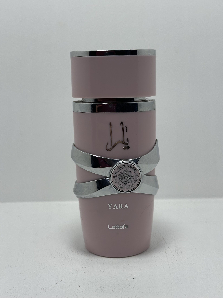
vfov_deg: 39.7
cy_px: 149
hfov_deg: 30.3
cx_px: 112
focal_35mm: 48
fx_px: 412
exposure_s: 1/464
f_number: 1.78
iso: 64
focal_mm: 6.86
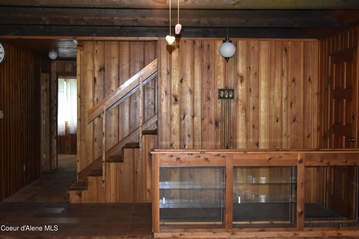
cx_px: 180
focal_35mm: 51
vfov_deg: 26.5
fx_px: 509
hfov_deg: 38.9
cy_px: 120
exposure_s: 1/60
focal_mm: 34
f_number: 4.5
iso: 2800
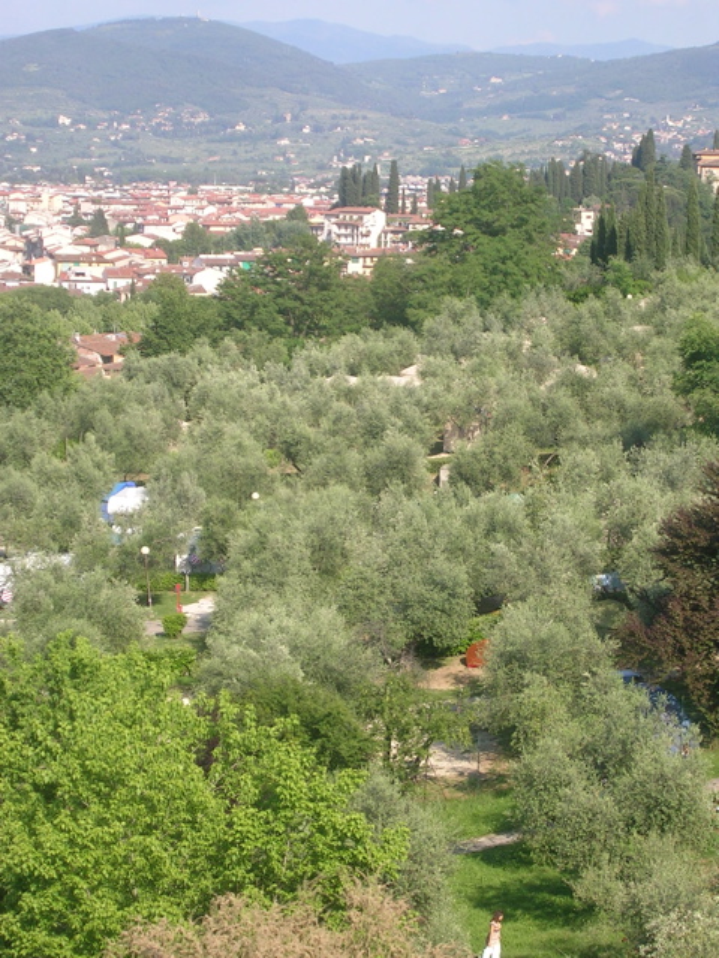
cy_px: 479
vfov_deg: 18.7
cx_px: 360
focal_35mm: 105
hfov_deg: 14.1
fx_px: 2908
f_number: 4.9
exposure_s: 1/270
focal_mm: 16.2
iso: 50
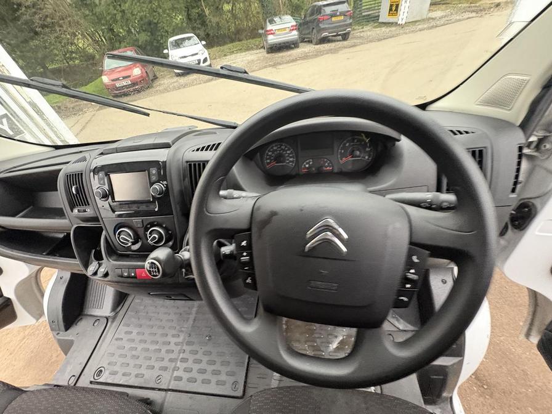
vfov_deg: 85.7
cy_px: 207
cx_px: 276
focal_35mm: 14
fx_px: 223
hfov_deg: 102.1
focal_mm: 2.22
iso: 800
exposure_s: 1/60
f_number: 2.2
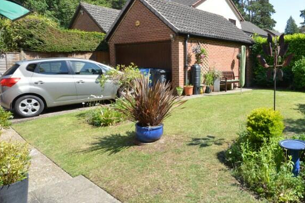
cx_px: 235
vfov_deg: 47.9
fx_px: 229
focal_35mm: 27
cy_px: 94
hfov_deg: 62.8
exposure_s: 1/500
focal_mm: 10
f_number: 8
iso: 400
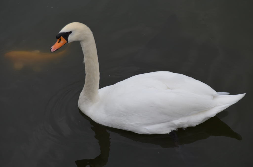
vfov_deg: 16.5
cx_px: 126
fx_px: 579
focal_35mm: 82
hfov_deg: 24.7
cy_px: 84
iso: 200
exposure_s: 1/250
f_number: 8
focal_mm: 55
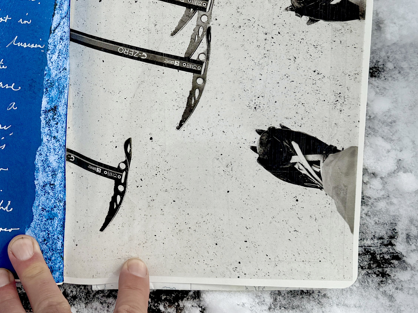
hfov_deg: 30.7
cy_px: 44
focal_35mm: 61
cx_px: 66
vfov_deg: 23.5
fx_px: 737
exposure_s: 1/14286
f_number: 1.78
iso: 80
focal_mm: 6.76
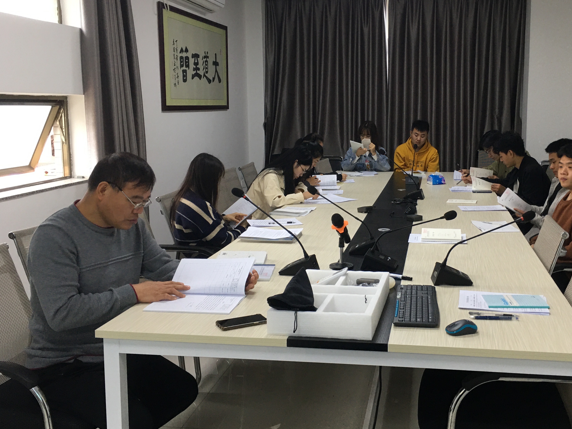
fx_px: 628
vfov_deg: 37.7
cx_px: 356
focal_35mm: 38
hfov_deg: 48.5
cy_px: 194
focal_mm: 4.15
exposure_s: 1/33
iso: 50
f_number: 2.2
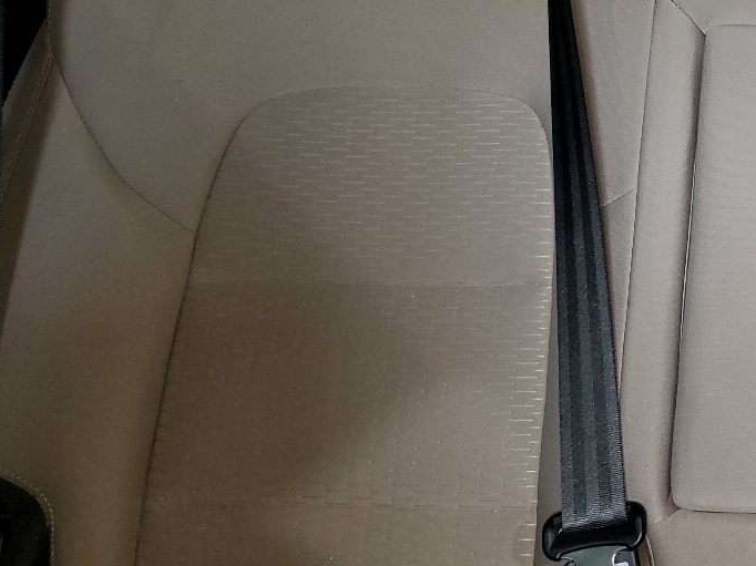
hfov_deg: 28.3
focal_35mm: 61
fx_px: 1332
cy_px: 151
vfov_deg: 23.8
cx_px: 864
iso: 119
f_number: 1.5
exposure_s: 1/40
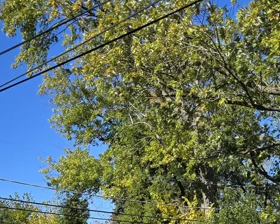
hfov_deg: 25.0
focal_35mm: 76
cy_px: 204
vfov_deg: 19.8
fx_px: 630
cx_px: 167
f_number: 1.8
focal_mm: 5.4
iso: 25
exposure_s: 1/1737
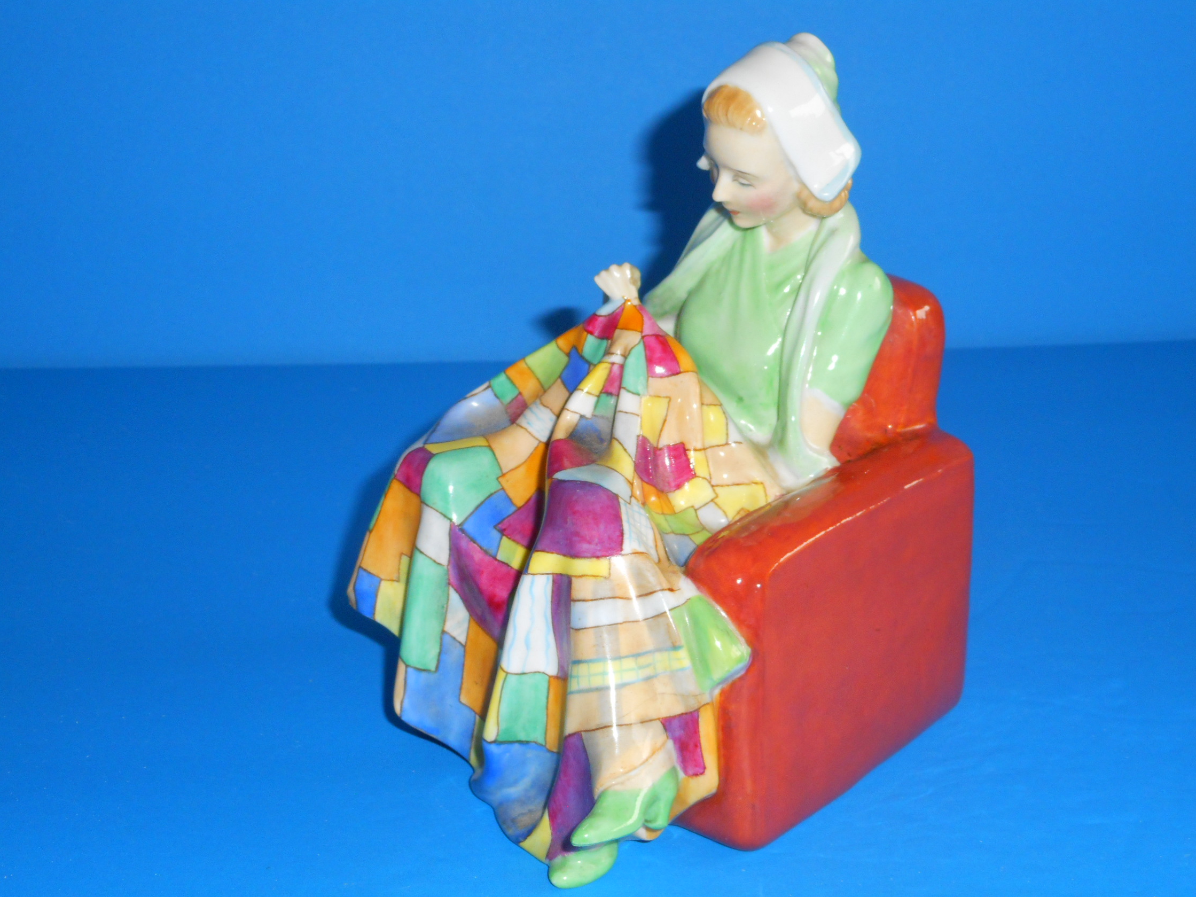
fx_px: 2349
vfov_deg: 21.6
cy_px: 452
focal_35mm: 68
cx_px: 604
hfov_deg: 28.6
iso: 200
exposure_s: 1/60
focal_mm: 12
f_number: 5.3
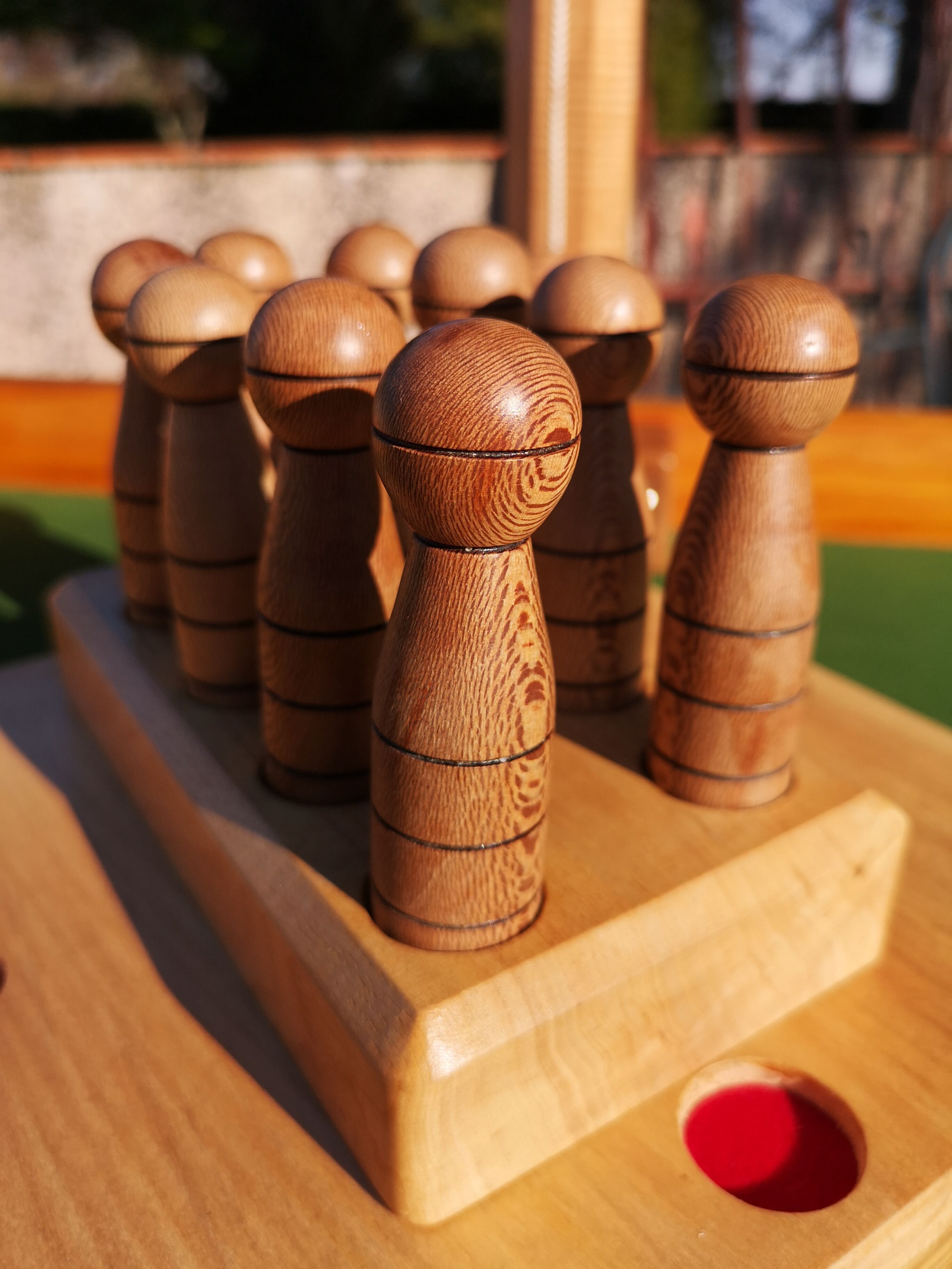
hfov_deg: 51.4
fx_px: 990
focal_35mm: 27
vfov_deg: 65.3
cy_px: 634
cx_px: 476
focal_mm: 3.95
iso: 50
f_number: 1.8
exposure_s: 1/2212
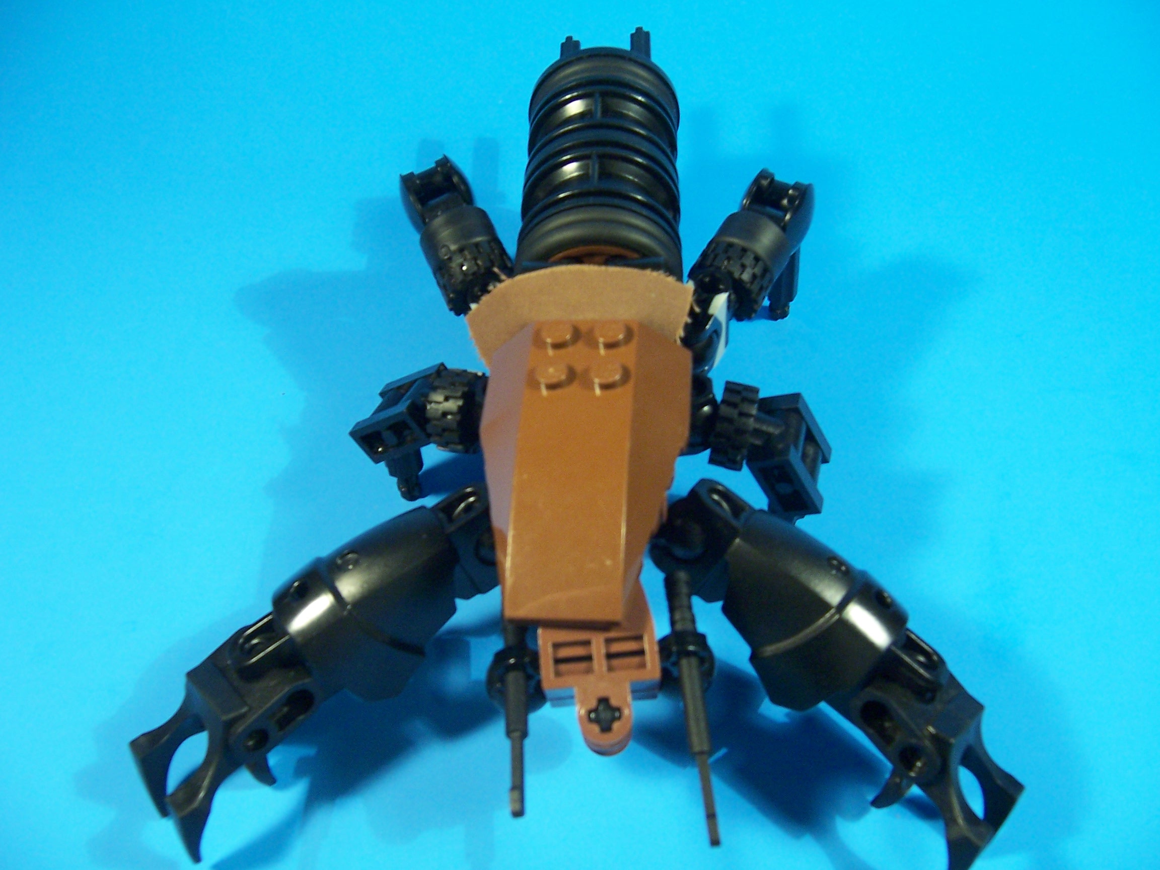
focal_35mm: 33
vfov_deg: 42.9
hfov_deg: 55.4
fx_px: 1106
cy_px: 435
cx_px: 580
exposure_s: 1/15
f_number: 3.4
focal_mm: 5.5
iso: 140
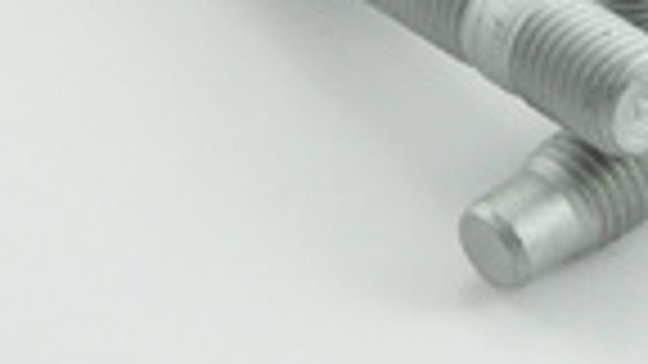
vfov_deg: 2.5
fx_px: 8196
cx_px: 630
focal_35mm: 477
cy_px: -182
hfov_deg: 4.5
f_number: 6.7
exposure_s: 1/125
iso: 400
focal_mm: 32.2
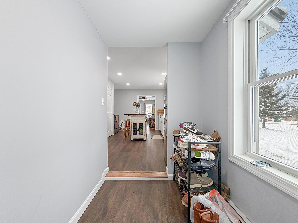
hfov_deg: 102.1
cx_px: 149
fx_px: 121
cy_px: 112
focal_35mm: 14
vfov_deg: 85.7
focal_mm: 2.22
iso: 160
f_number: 2.2
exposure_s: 1/120
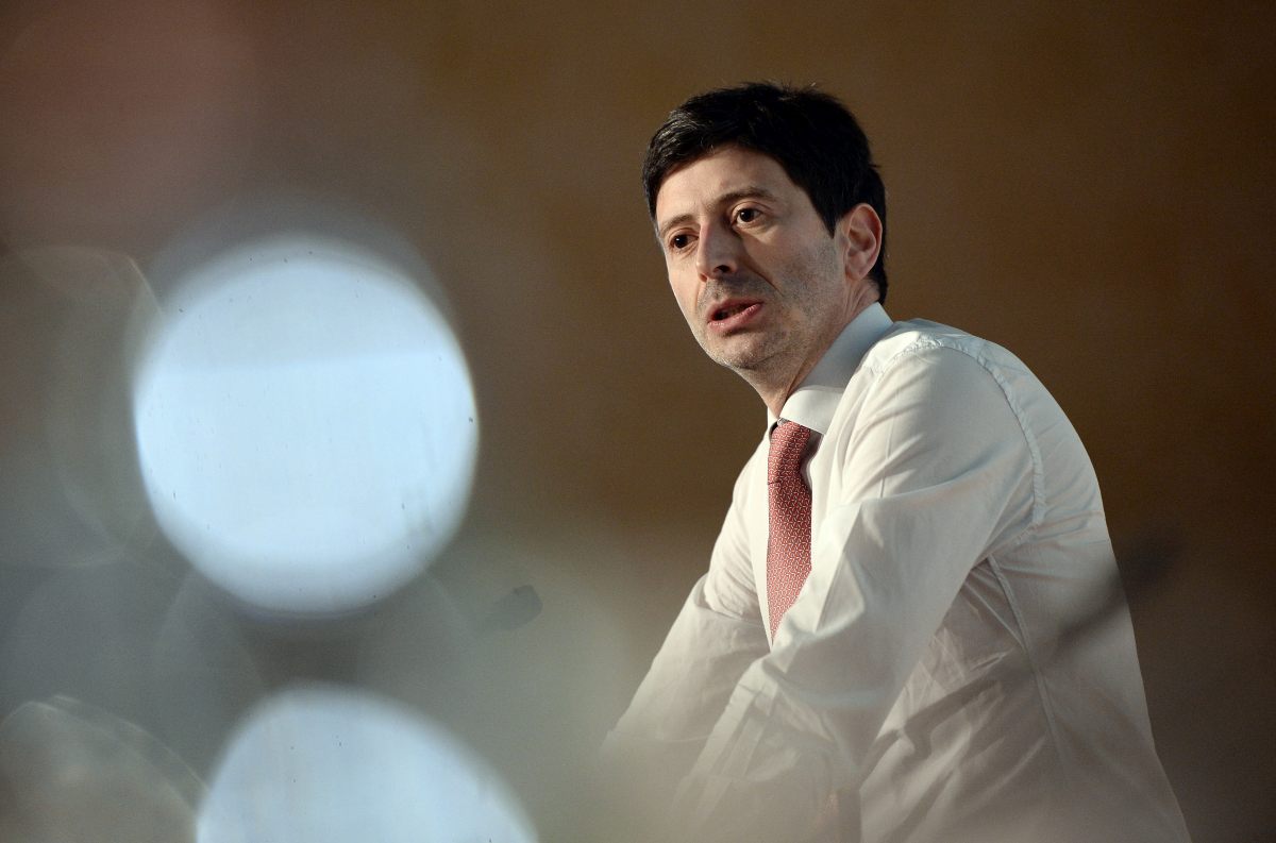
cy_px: 422
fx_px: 7069
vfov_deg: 6.8
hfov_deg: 10.3
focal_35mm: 200
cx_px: 638
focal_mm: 200
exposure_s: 1/200
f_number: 3.5
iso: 3200
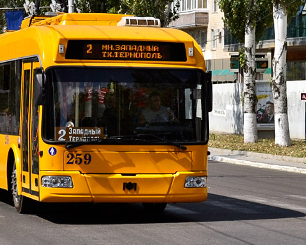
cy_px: 18
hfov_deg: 16.8
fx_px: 1032
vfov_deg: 13.4
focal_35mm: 114
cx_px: 89
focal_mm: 30
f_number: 5
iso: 100
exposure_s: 1/640
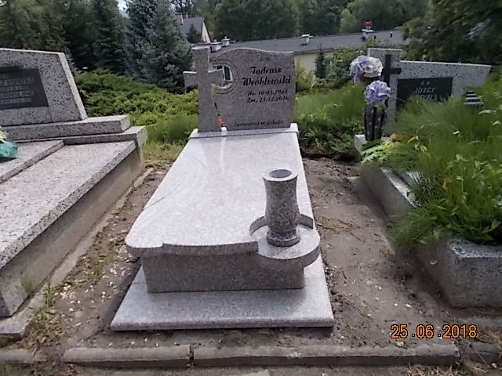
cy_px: 188
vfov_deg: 53.1
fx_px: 377
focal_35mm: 26
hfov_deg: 67.3
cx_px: 251
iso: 80
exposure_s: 1/125
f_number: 8
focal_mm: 4.6
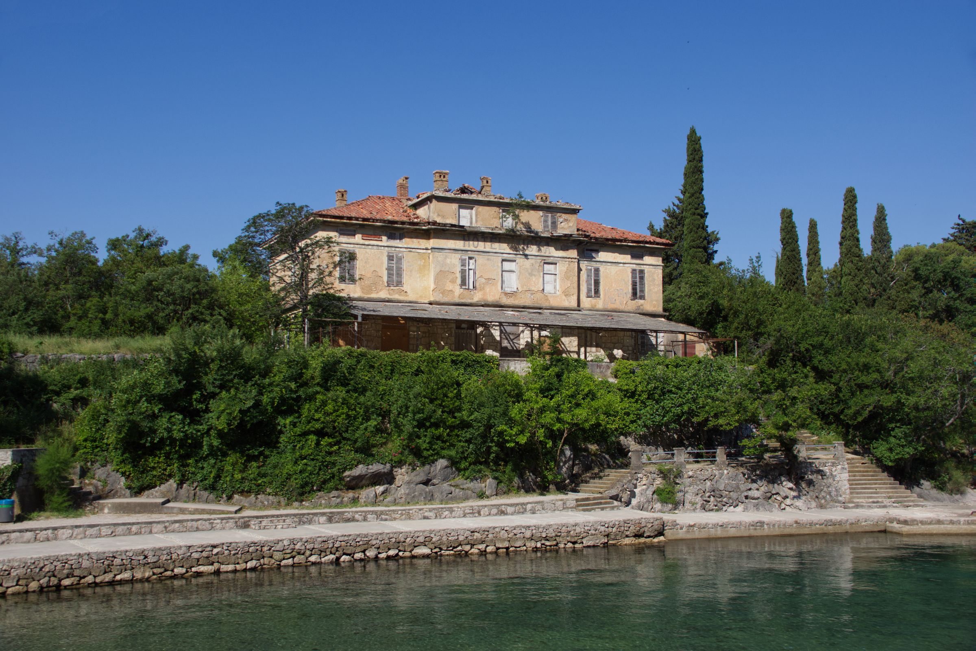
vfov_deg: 34.2
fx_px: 1057
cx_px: 488
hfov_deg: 49.6
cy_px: 326
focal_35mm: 39
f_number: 5.6
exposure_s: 1/500
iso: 100
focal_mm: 26
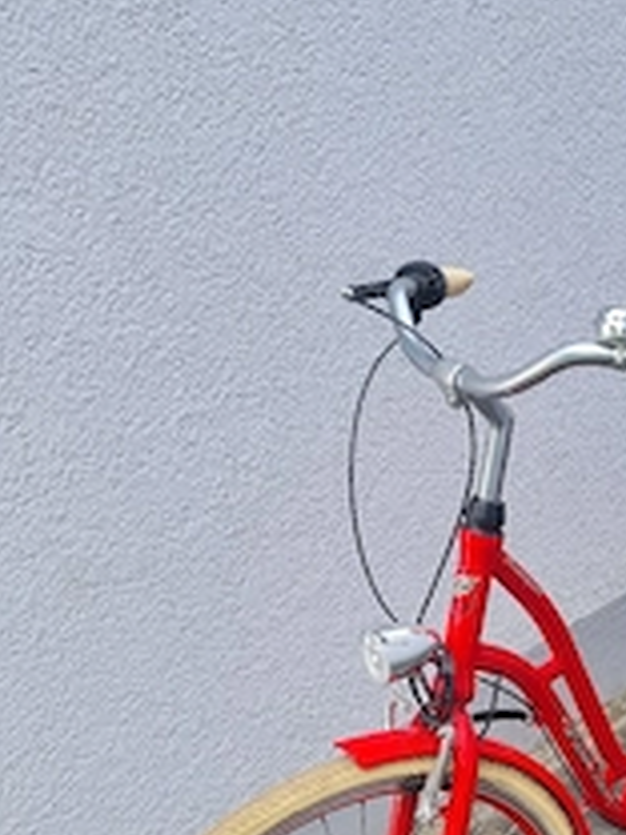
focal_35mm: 50
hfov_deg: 27.7
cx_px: 598
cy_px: 715
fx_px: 1206
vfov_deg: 36.3
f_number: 1.8
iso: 50
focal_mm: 5.4
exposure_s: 1/345
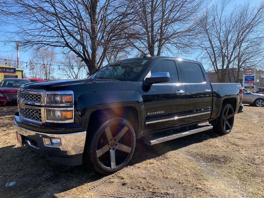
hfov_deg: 67.3
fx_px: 198
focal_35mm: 26
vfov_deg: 53.1
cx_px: 132
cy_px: 99
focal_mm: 4.25
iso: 25
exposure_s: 1/1088
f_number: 1.8
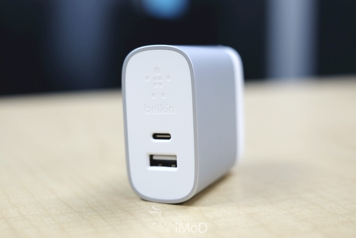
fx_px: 524
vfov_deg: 25.5
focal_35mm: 53
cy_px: 119
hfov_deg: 37.5
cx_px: 178
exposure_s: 1/60
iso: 250
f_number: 2.8
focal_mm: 35
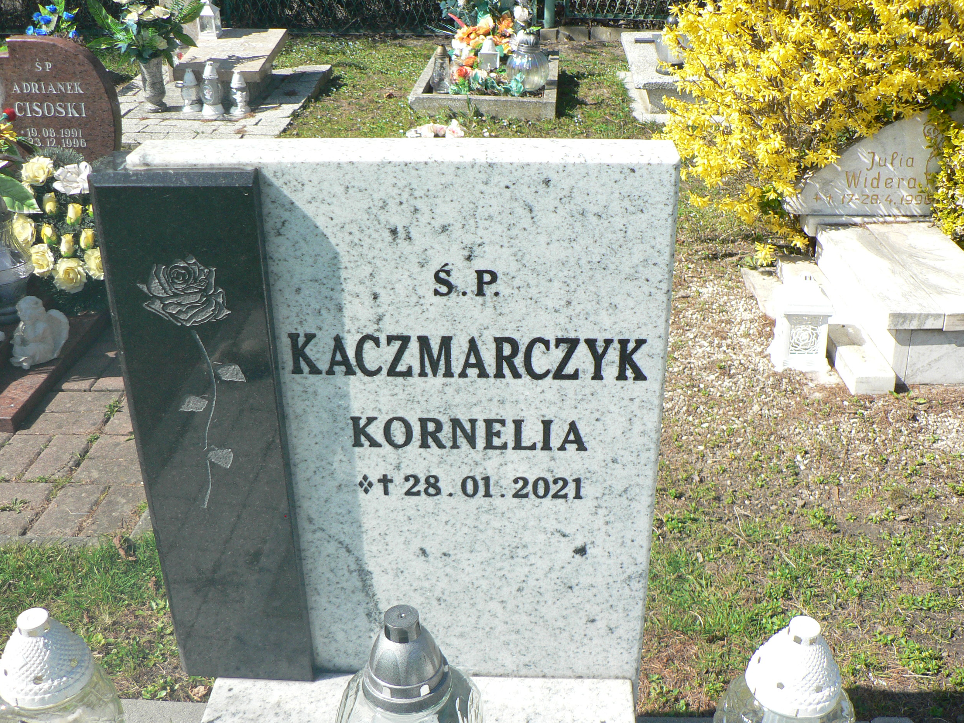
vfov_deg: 38.7
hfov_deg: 50.1
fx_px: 1030
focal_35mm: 37
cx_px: 481
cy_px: 363
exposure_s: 1/1000
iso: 100
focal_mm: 6
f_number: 2.8
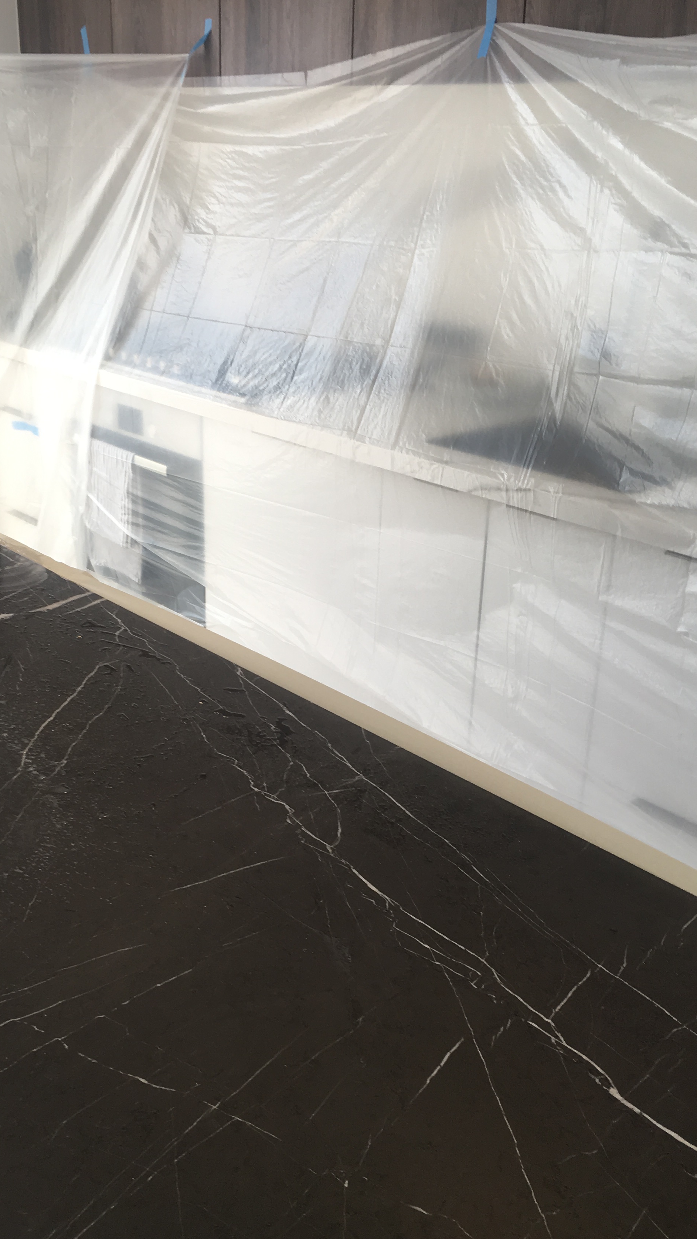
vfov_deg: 52.7
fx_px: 1248
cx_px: 248
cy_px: 676
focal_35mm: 38
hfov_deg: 31.0
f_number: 2.2
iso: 25
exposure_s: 1/108
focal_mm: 4.15
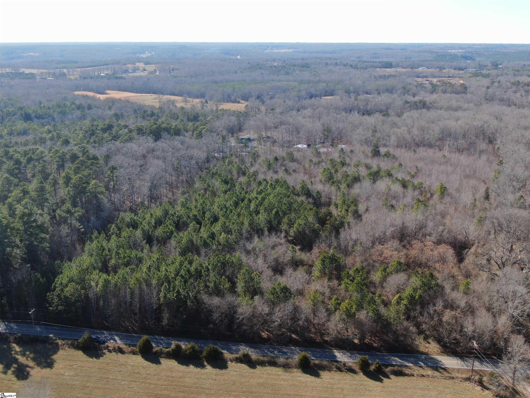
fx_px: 597
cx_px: 265
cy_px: 199
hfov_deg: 47.9
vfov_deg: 36.8
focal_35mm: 39
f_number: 3.4
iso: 100
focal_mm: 6.77
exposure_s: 1/400
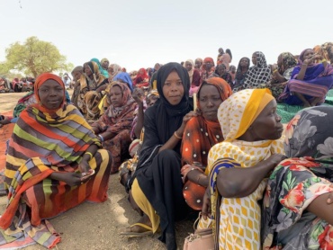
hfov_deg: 67.3
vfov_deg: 53.1
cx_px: 166
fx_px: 250
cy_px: 125
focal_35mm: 26
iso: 25
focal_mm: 4.25
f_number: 1.8
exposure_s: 1/441
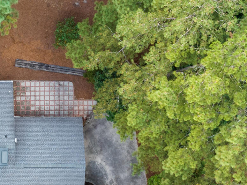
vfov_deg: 15.8
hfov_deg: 20.2
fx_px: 663
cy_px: 128
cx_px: -22
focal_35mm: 93
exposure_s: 1
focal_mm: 12.29
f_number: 8
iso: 100
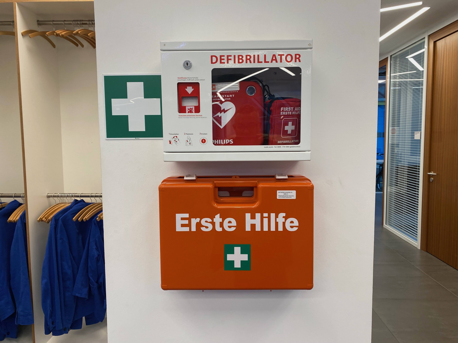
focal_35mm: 26
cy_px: 172
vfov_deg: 53.1
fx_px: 344
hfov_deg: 67.3
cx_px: 229
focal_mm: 4.25
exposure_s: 1/100
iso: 80
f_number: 1.8
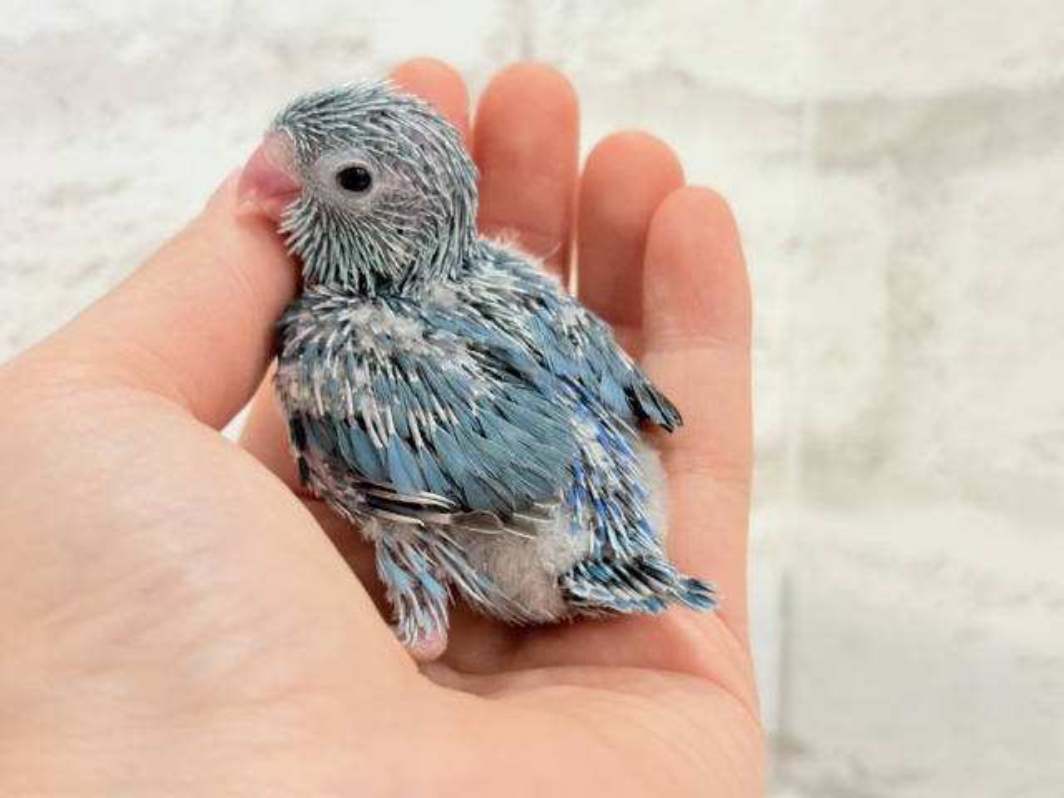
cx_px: 532
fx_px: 1598
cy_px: 399
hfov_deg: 36.8
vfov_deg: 28.0
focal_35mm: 52
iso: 50
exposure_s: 1/50
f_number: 1.6
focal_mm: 5.96
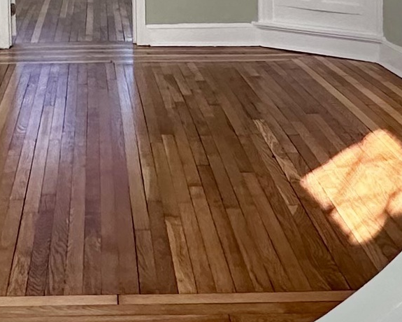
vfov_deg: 19.2
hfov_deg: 25.7
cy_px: -109
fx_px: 869
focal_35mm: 73
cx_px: 101
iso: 250
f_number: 2.2
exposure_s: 1/120
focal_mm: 2.22
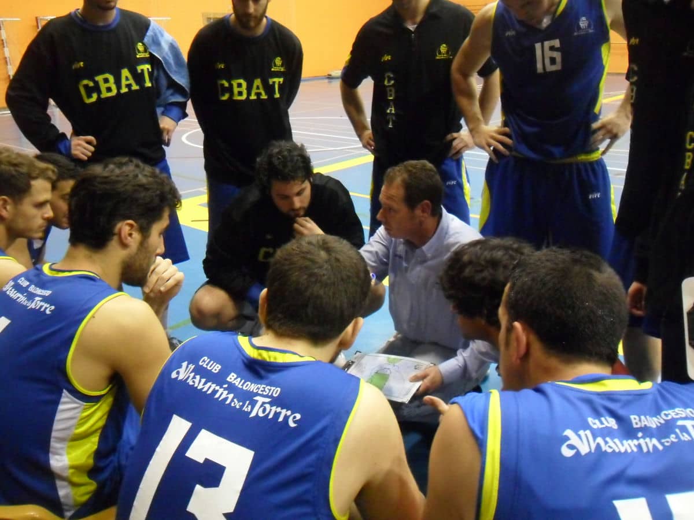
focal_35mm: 32
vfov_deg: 44.2
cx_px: 347
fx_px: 642
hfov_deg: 56.8
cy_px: 260
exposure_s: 1/15
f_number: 3.7
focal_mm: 5.7
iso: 800
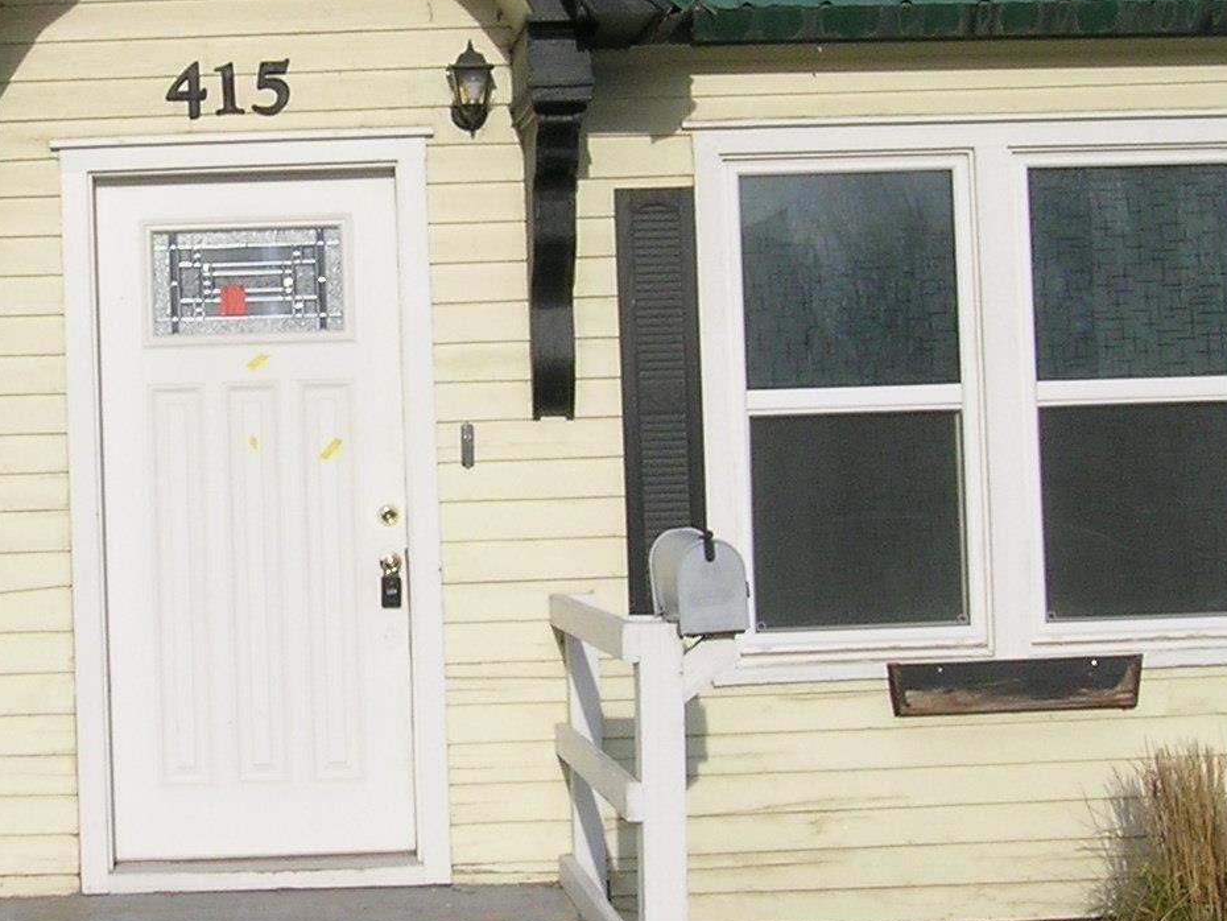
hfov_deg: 24.6
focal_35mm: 78
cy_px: 396
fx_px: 2766
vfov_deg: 18.9
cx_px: 227
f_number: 7.9
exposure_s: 1/333
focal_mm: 5.8
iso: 71
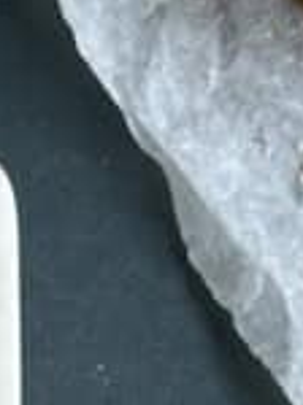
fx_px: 2083
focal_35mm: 178
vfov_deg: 10.5
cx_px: -335
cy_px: 732
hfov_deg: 7.9
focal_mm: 5.7
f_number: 1.5
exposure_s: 1/231
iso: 40
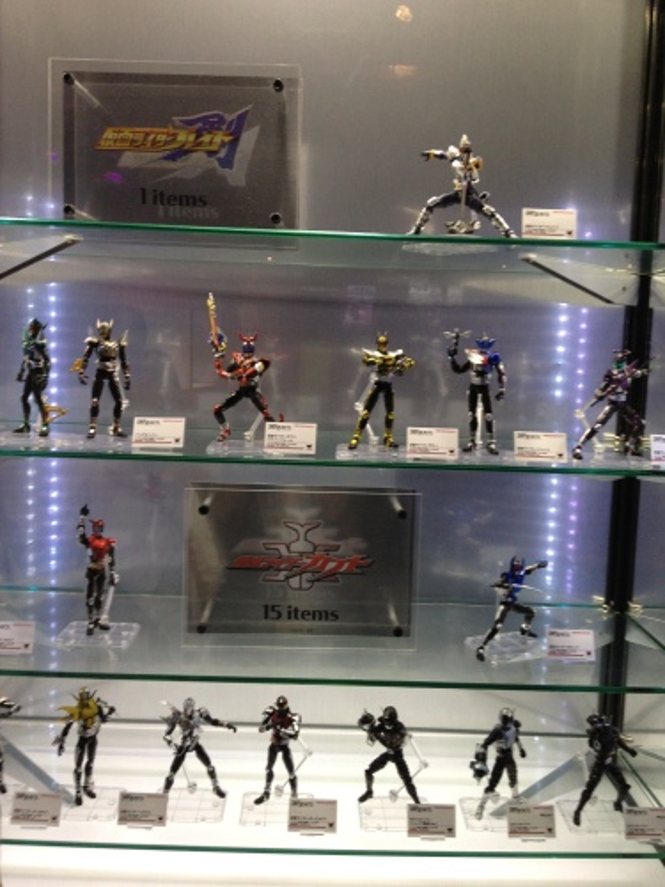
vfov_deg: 52.6
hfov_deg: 40.7
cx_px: 332
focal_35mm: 35
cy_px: 444
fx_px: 897
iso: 80
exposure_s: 1/120
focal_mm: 4.28
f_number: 2.4
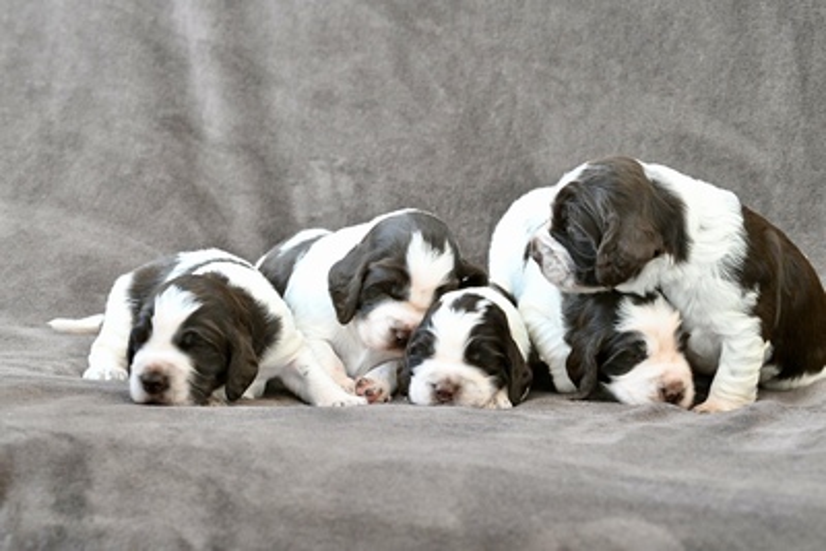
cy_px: 276
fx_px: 2869
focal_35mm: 125
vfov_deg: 11.0
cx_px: 413
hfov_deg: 16.4
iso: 12800
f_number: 7.1
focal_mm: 125
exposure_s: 1/320
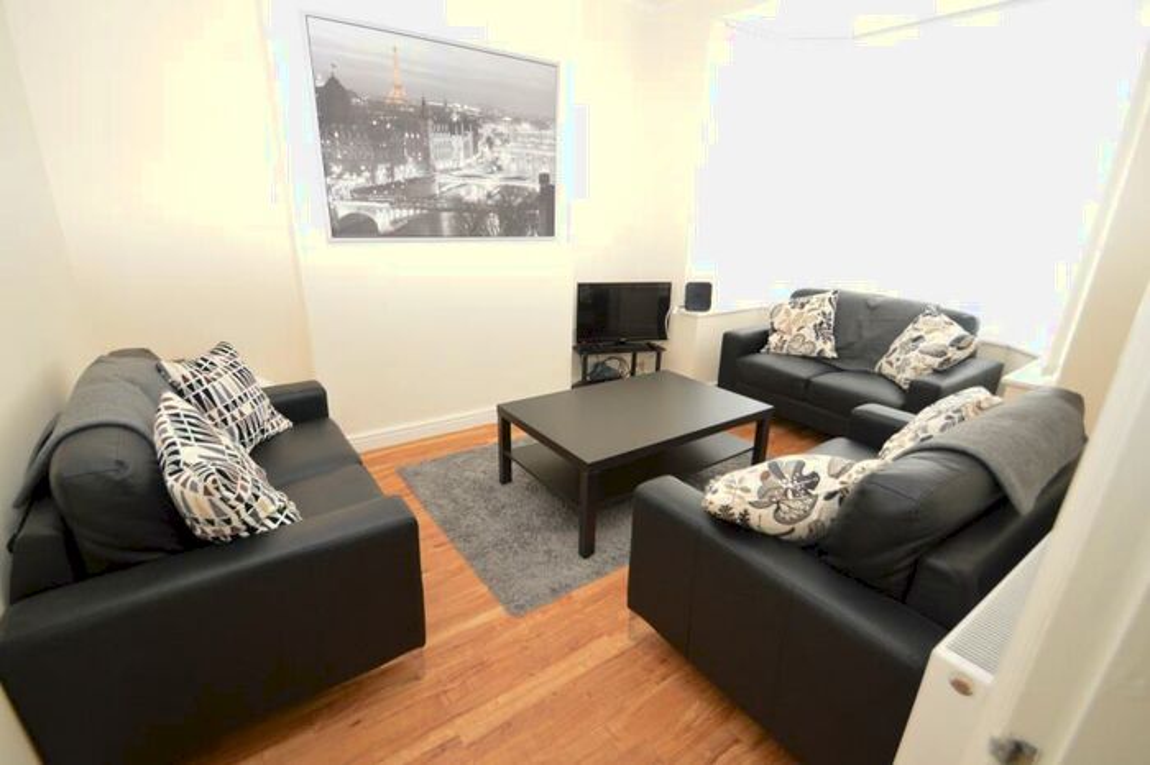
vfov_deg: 77.3
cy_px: 382
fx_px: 479
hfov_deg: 100.4
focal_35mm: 15
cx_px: 575
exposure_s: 1/60
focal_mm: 10
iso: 2000
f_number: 3.5
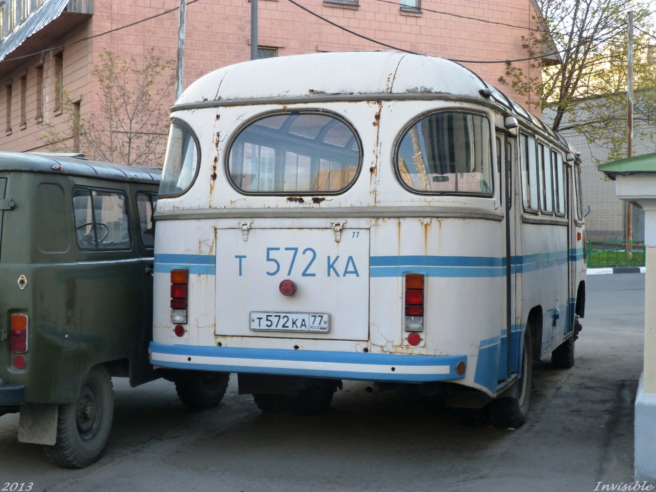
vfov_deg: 27.0
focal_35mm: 54
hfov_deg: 35.5
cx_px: 328
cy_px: 246
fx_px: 1023
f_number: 4.6
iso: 320
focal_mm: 9.7
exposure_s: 1/60
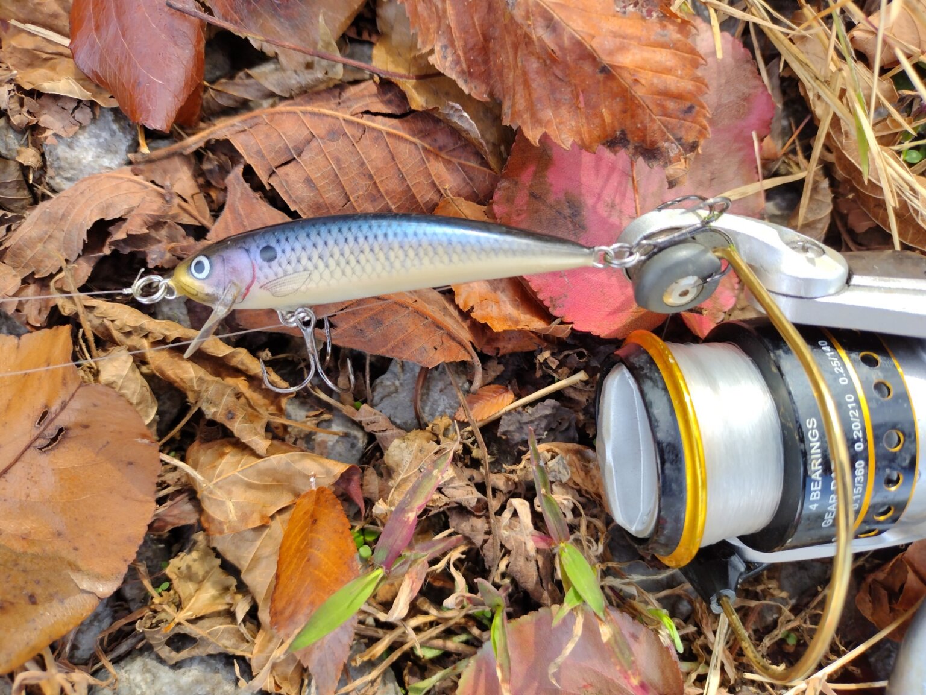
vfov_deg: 51.4
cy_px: 348
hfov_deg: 65.3
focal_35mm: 27
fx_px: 722
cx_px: 463
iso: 100
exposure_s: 1/319
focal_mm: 4.71
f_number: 1.7
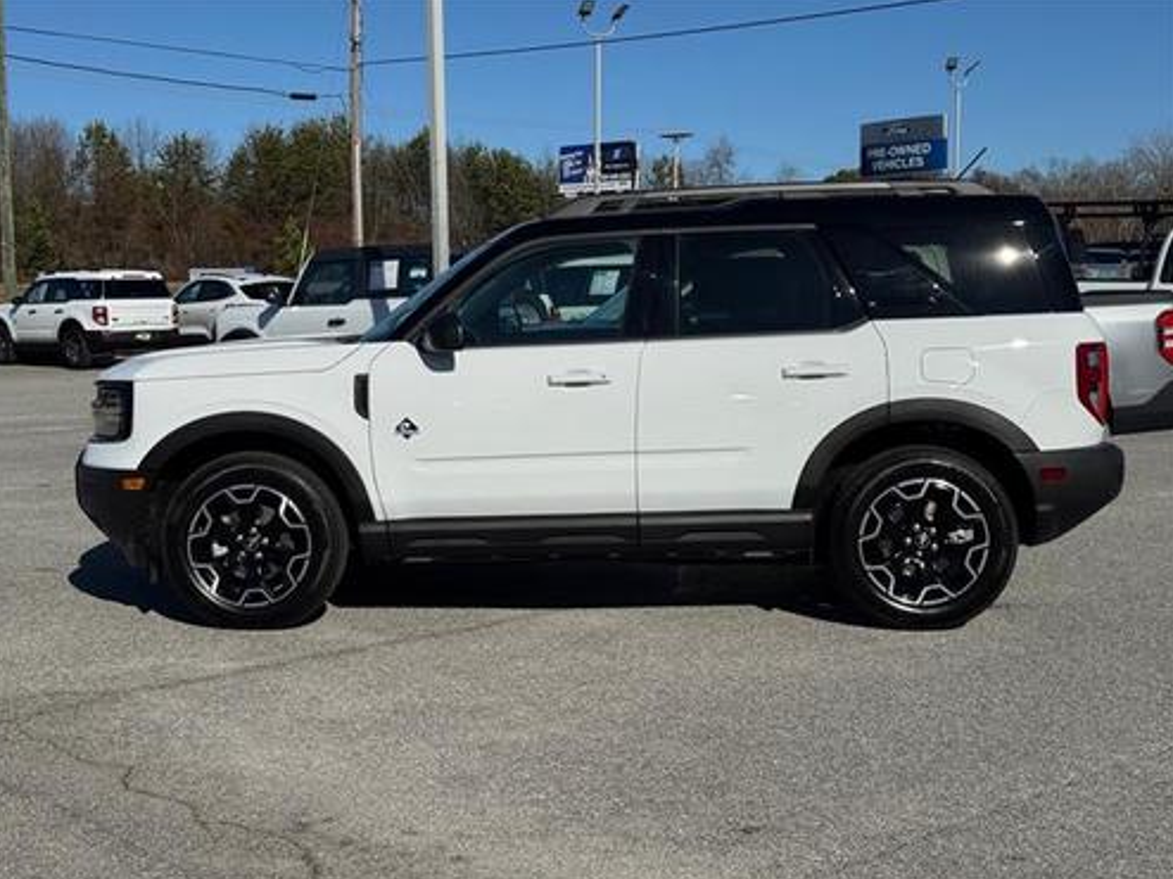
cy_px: 444
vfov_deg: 29.7
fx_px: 1660
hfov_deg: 38.9
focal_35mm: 49
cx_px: 577
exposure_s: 1/15385
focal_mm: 6.76
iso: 80
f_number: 1.78
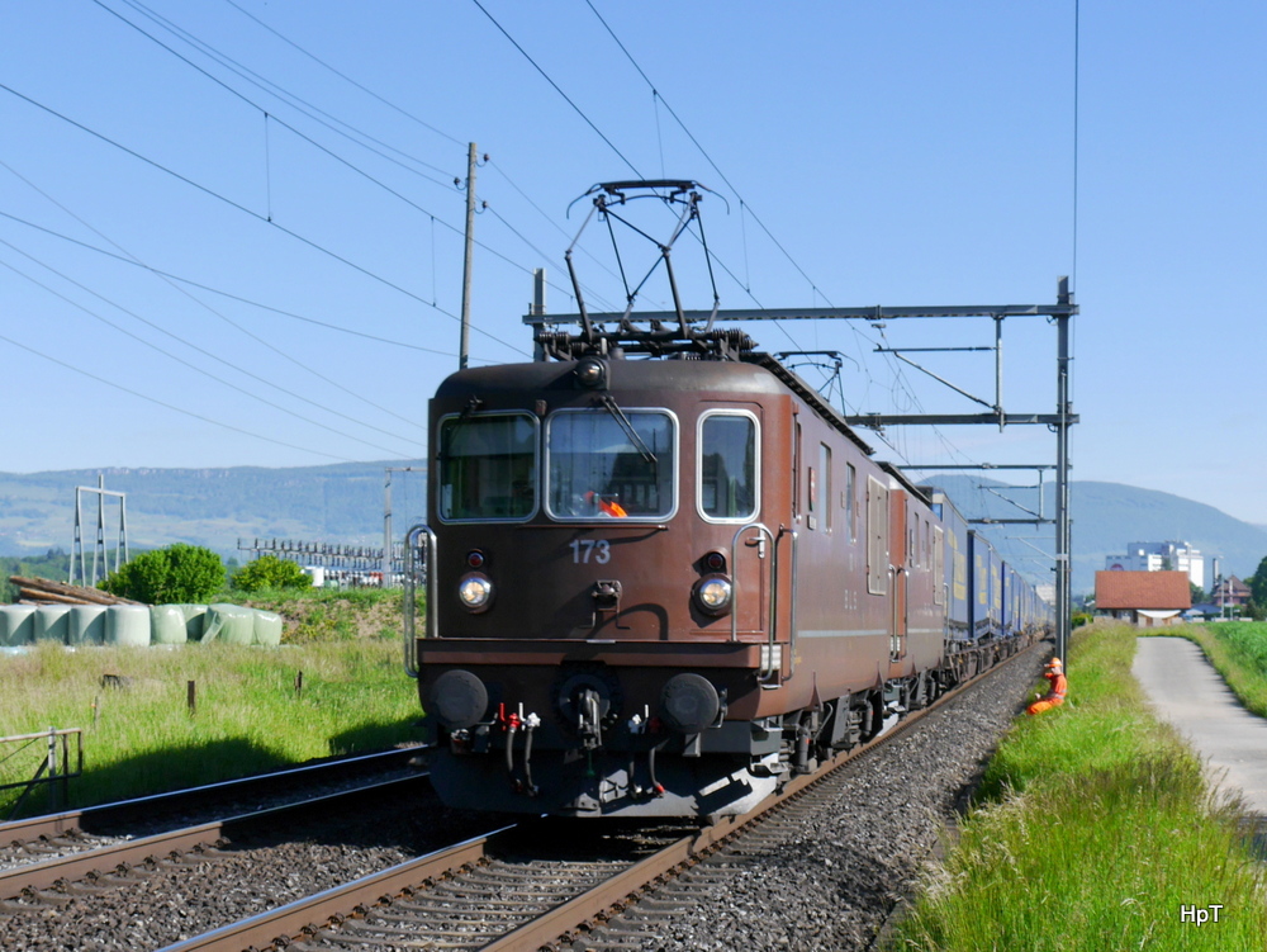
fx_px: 1831
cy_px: 476
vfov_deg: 29.1
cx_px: 634
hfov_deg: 38.2
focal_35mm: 50
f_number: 8
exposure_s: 1/320
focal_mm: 25
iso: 160
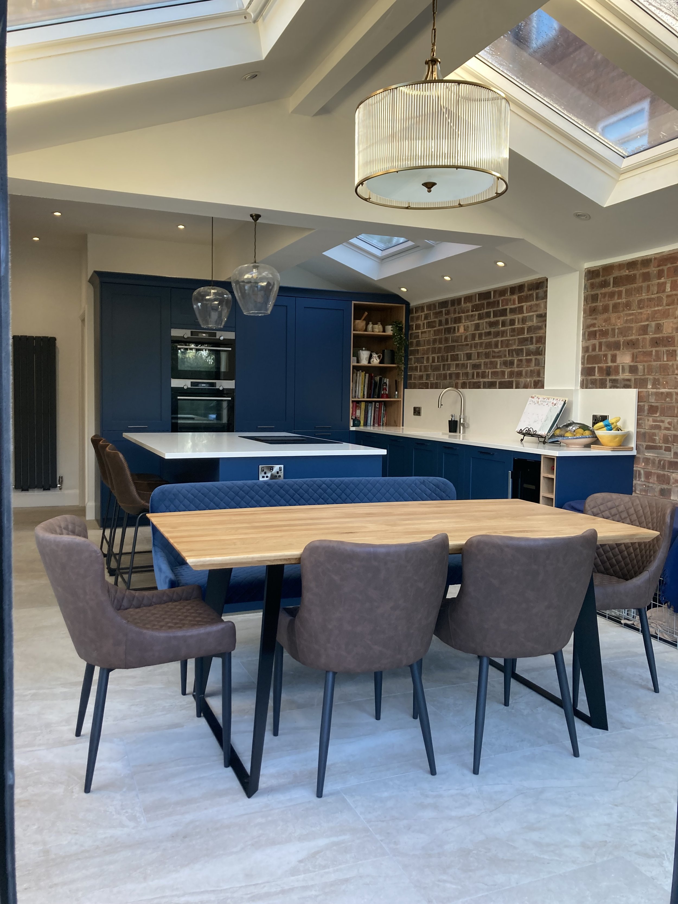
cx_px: 339
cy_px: 452
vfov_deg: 63.4
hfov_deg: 49.7
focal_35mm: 28
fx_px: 731
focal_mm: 3.99
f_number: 1.8
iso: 80
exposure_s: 1/100
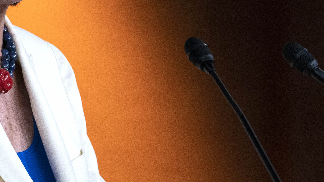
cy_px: 73
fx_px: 5138
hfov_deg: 3.6
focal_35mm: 598
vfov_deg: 2.0
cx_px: -17
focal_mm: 195
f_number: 6.3
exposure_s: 1/500
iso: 5000
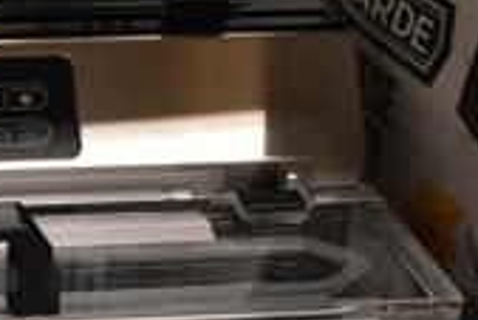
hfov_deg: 18.0
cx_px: -85
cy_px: 394
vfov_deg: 12.4
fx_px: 1435
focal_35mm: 108
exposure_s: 1/125
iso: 2200
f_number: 3.5
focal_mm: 20
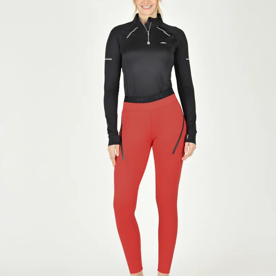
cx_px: 137
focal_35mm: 90
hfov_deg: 19.3
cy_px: 121
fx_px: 812
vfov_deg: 19.3
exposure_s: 1/160
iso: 125
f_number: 5
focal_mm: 70
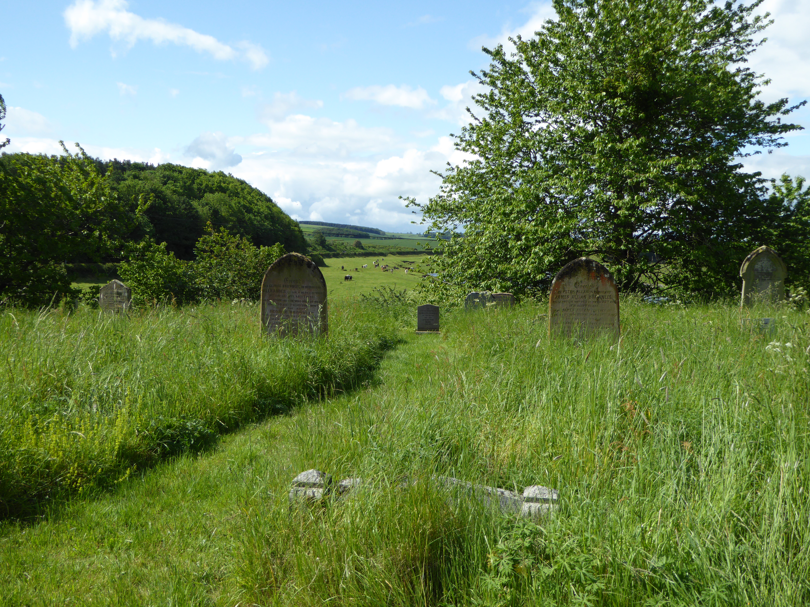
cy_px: 304
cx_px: 405
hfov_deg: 50.1
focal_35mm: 37
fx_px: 866
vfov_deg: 38.7
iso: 100
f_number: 3.7
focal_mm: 6.7
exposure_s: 1/640
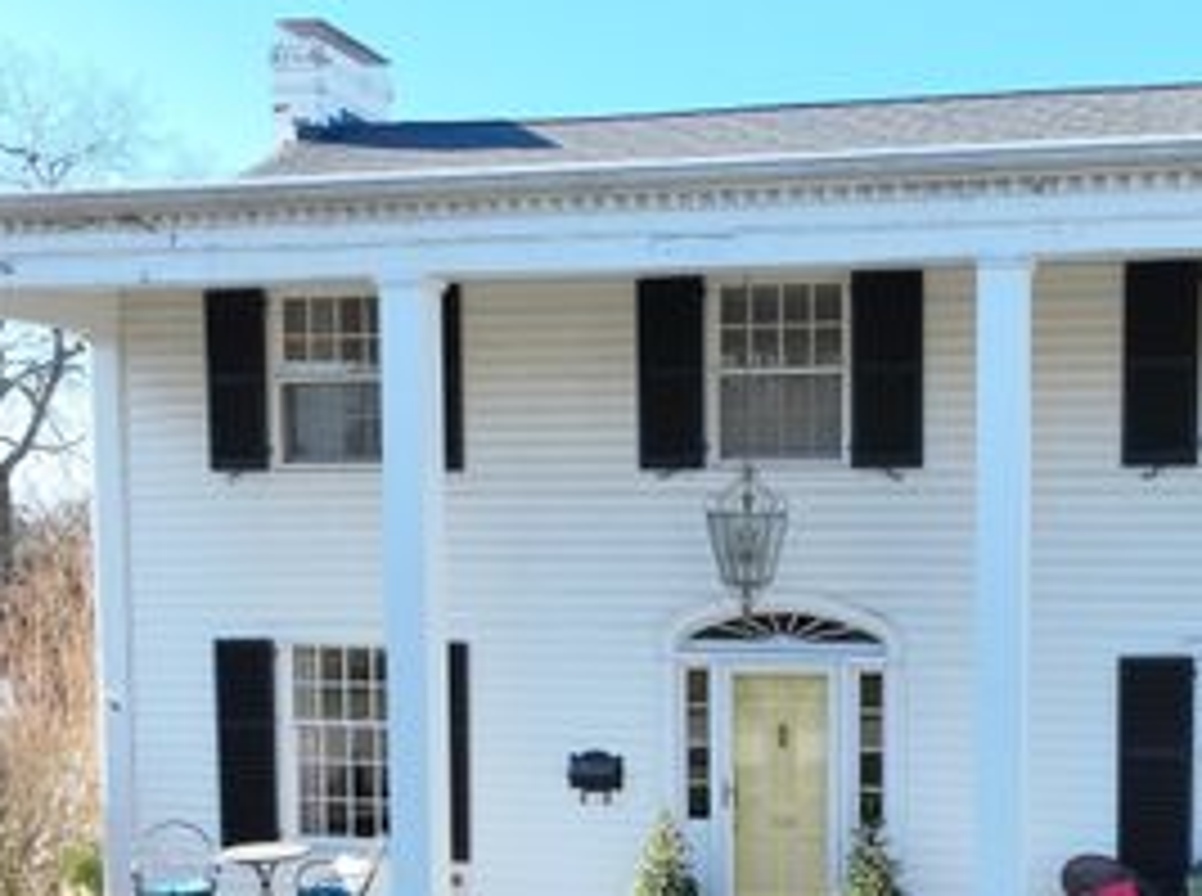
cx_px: 824
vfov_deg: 31.6
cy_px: 657
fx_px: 1559
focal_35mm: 45
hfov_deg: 41.5
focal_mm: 12.29
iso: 360
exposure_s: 1/800
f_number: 2.8
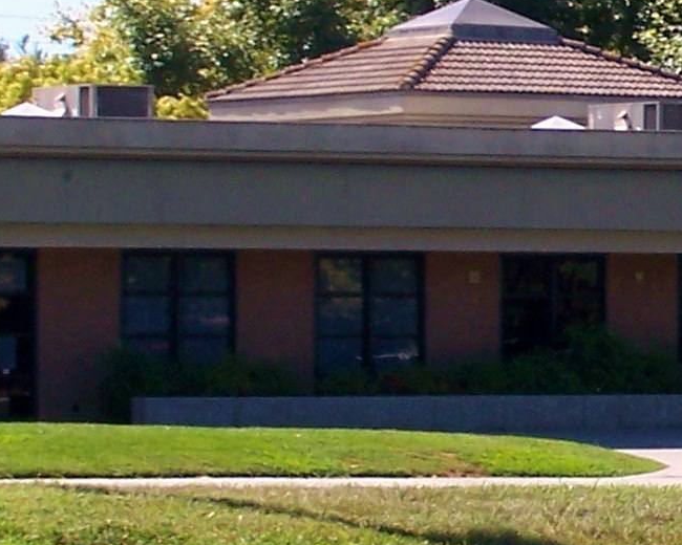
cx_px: 1044
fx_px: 5389
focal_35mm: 267
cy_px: 159
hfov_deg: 7.1
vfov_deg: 5.8
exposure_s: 1/750
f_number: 3.2
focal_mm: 11.5
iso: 80
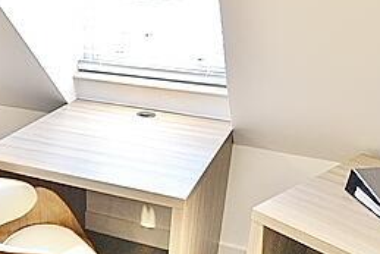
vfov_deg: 31.1
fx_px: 450
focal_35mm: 43
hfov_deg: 44.9
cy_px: 180
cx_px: 119
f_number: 3.5
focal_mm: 11.5
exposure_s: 1/8
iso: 100
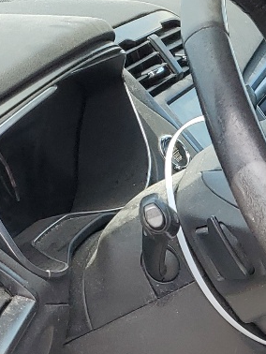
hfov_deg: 12.6
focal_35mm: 110
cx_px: 439
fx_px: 1126
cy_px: 394
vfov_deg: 17.3
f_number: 1.5
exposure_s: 1/714
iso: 50
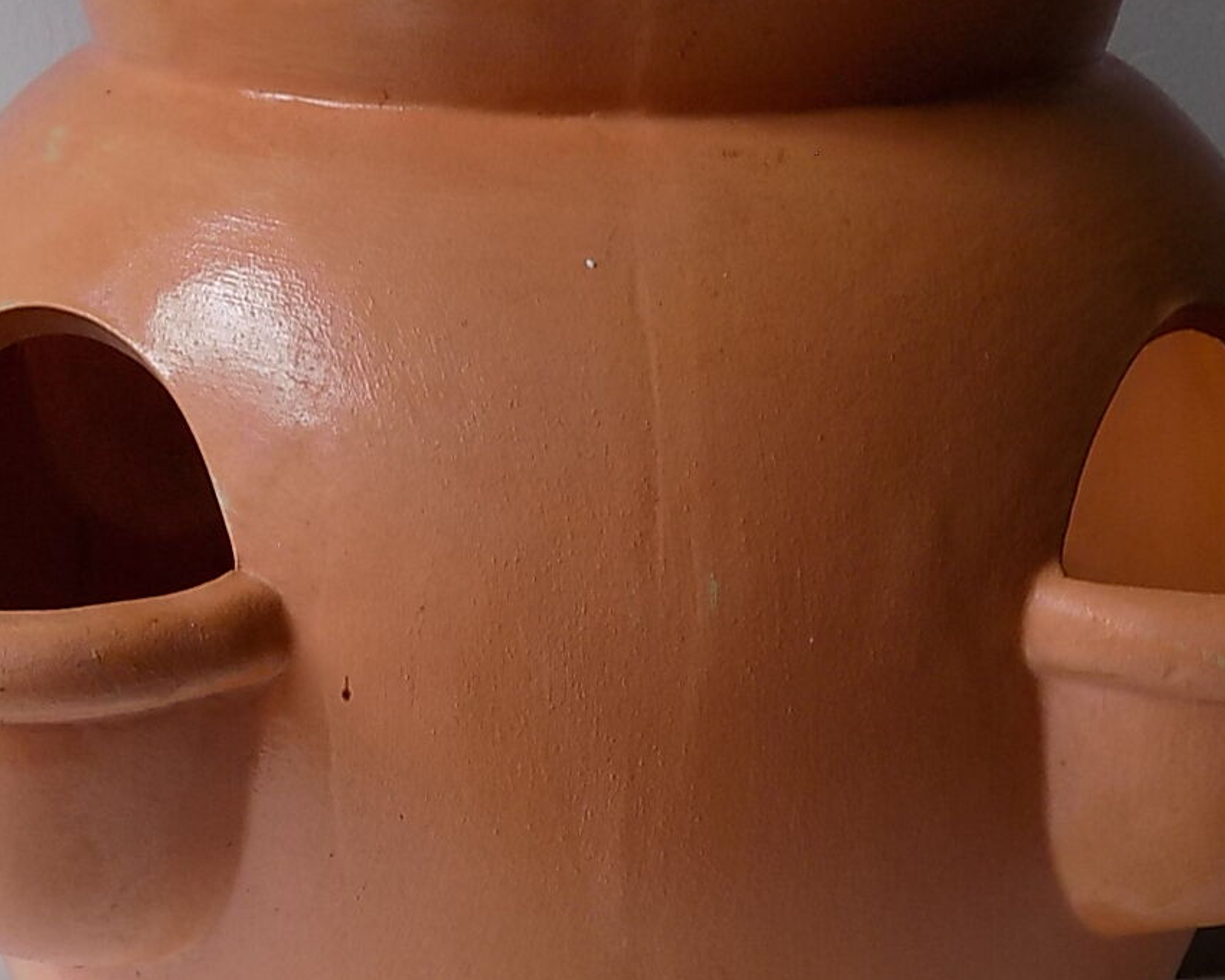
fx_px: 2175
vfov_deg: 25.3
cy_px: 594
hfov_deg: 31.4
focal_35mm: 60
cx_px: 647
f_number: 3.1
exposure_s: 1/30
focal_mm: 4
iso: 80
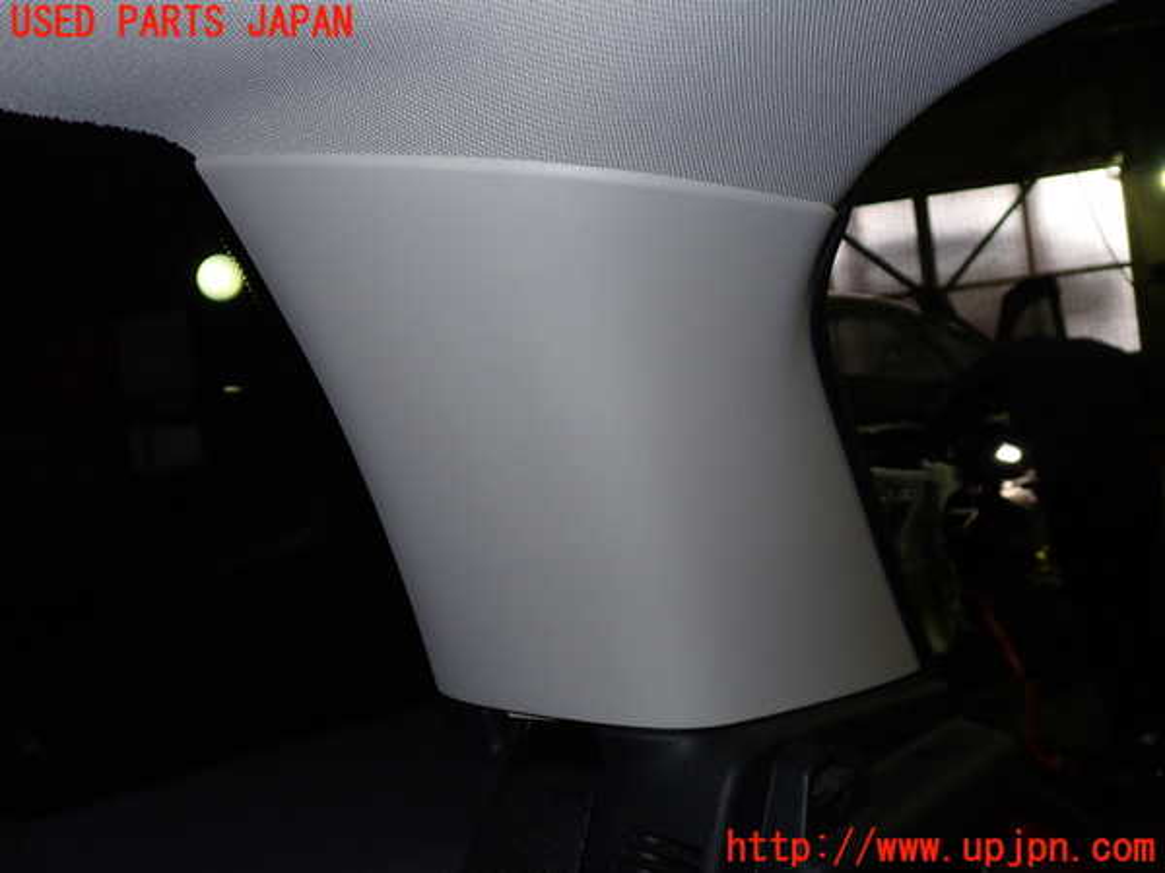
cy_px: 436
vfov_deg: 46.8
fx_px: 1010
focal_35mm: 30
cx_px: 582
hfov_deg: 60.0
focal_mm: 5.4
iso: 200
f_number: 6.3
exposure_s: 1/30
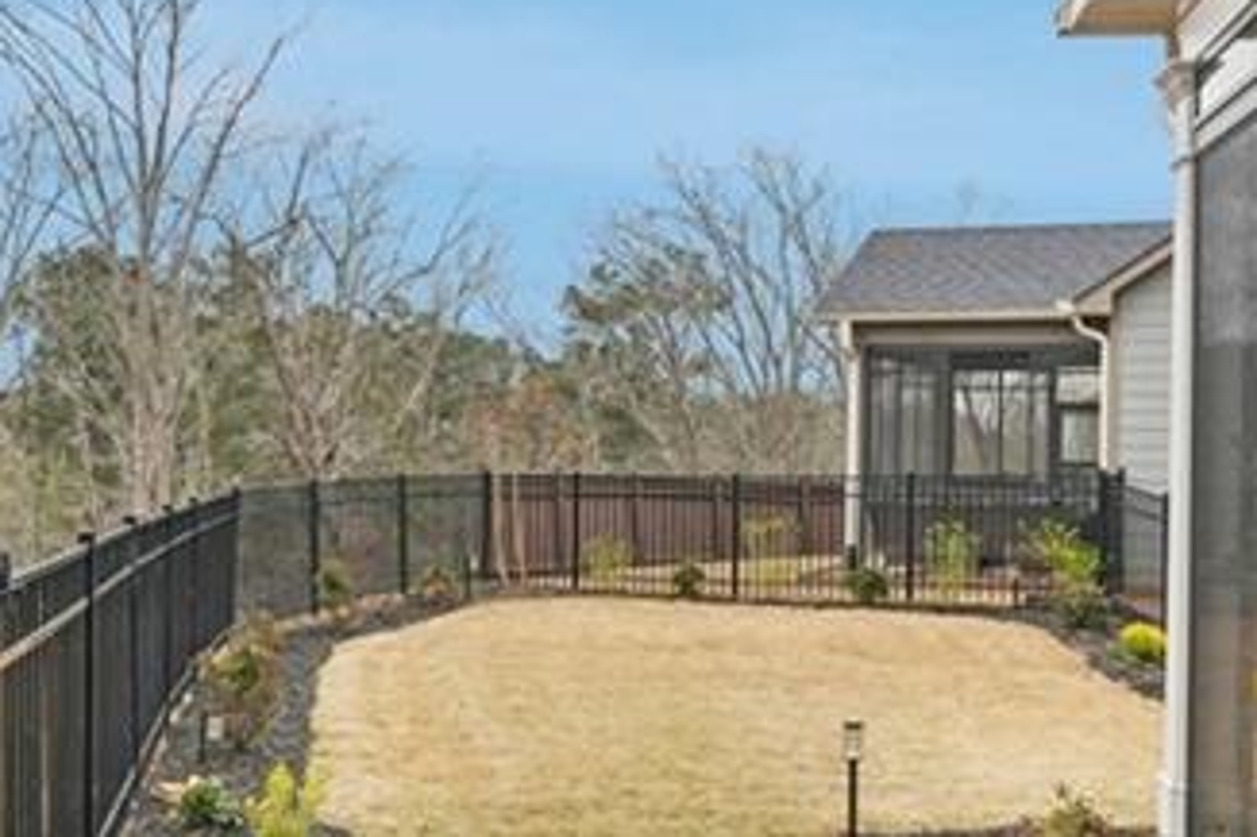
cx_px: 675
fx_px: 1535
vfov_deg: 30.5
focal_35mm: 44
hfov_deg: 44.5
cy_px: 426
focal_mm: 14
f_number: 8
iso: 320
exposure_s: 1/640
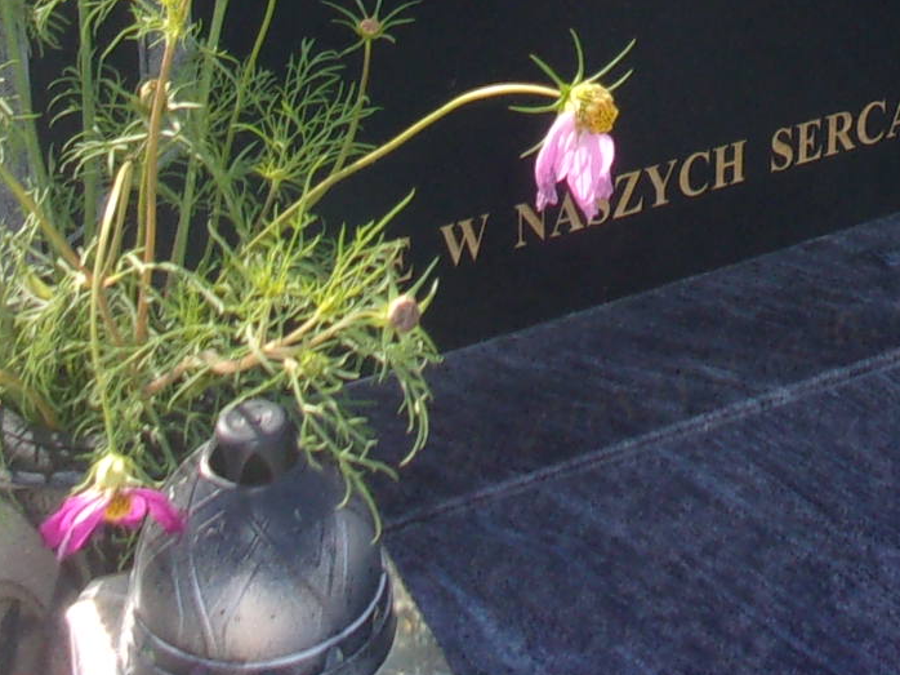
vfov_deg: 13.2
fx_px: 2703
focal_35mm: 104
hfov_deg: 18.6
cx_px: 776
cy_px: -410
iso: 80
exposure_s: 1/250
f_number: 3.9
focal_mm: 5.1
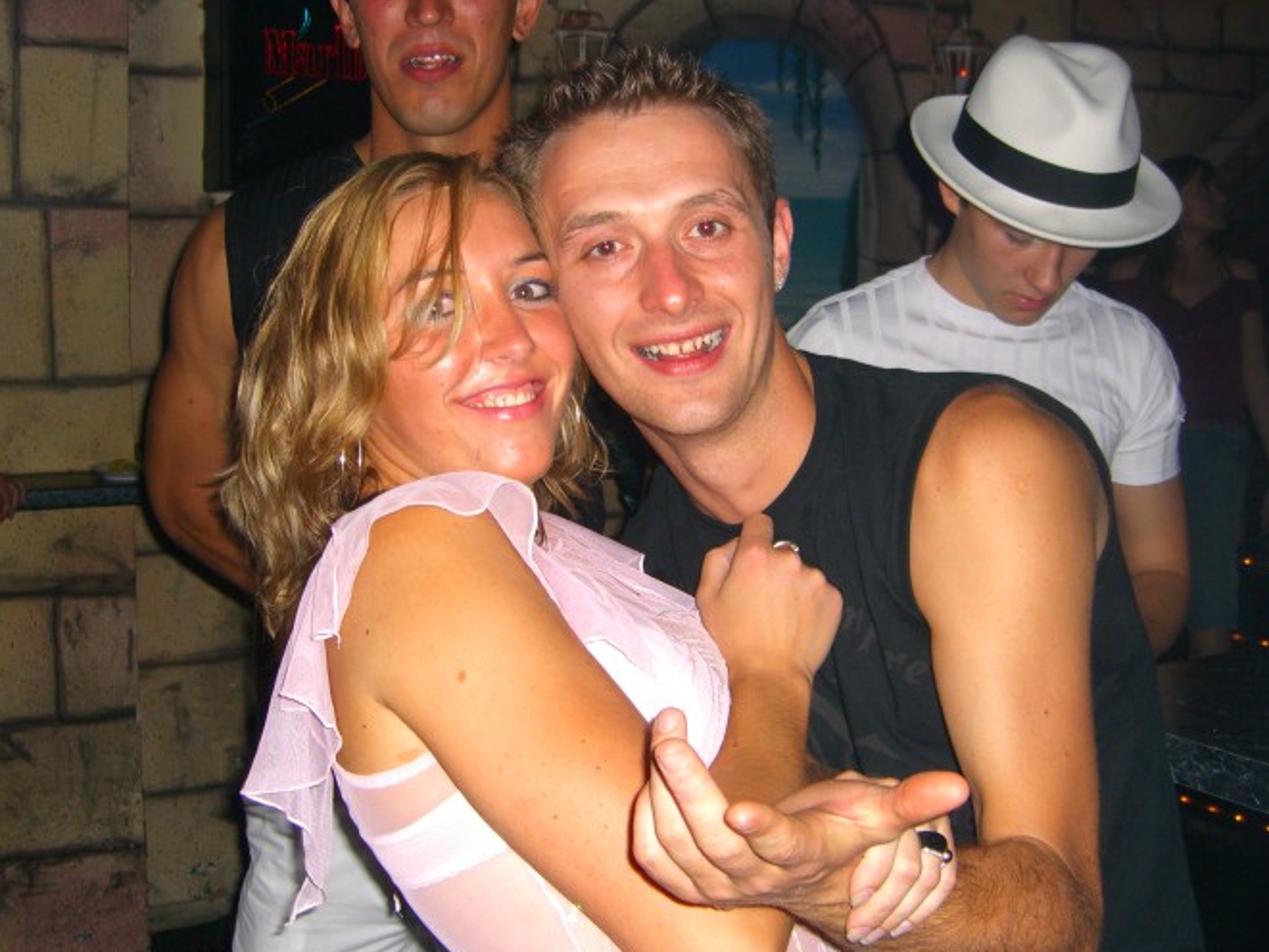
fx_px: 1687
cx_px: 622
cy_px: 461
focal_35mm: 46
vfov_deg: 31.5
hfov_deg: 41.2
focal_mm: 7.9
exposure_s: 1/60
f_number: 2.8
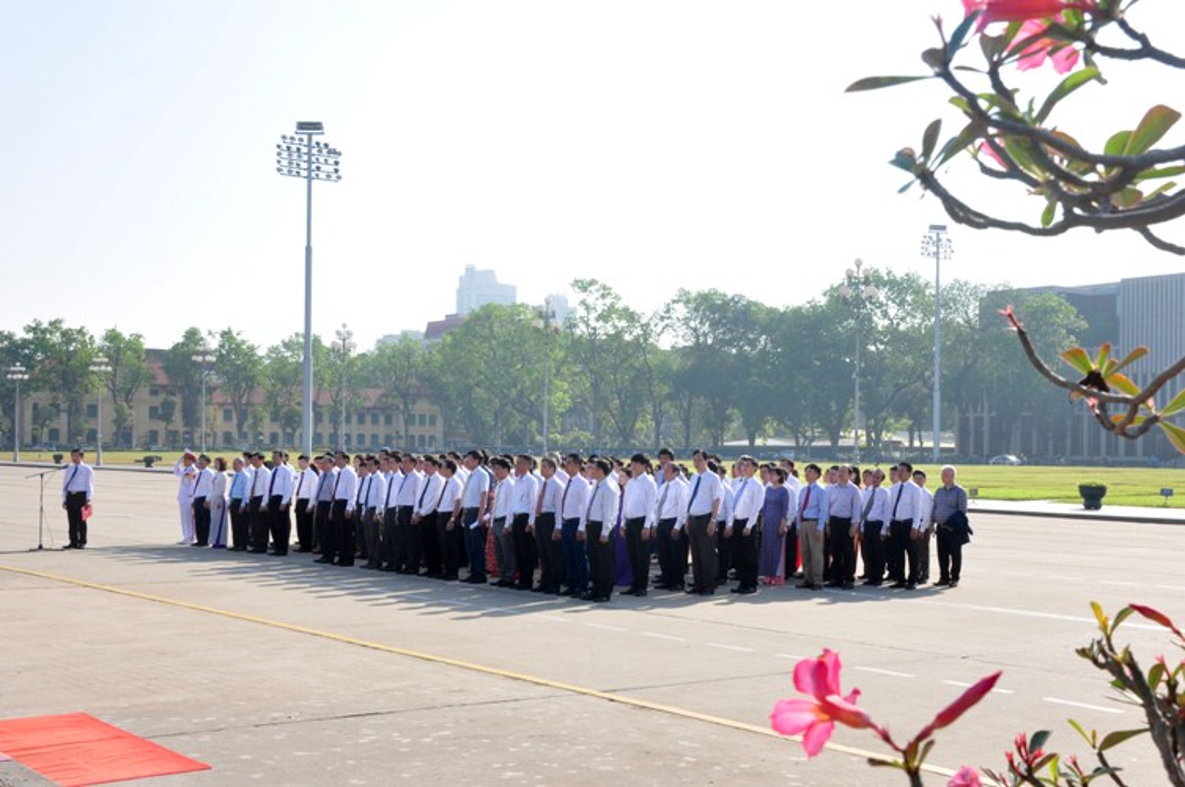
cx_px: 592
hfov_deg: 49.6
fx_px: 1282
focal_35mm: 39
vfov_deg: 34.1
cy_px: 394
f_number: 13
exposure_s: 1/125
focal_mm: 26
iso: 200
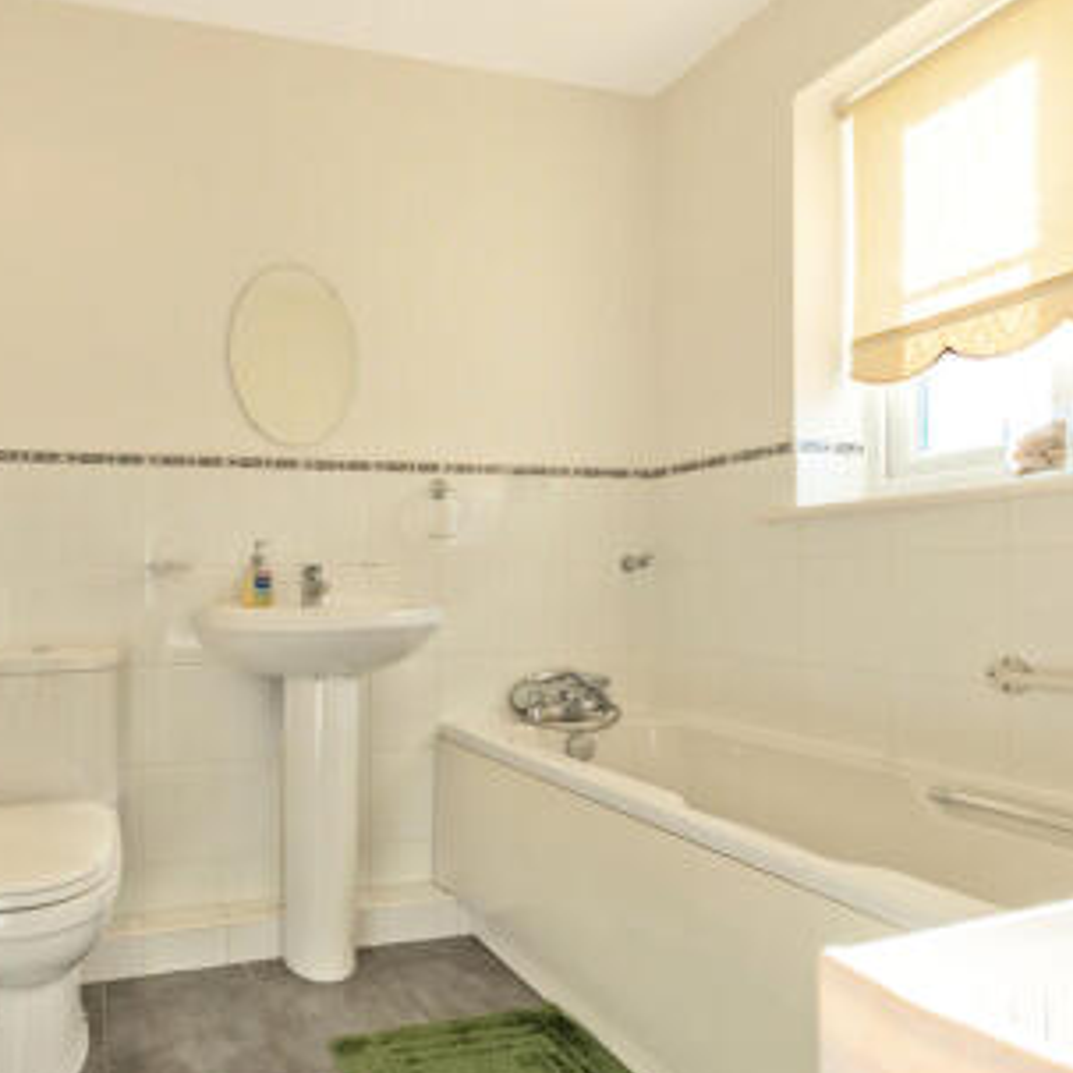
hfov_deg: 69.2
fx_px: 701
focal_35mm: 20
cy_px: 554
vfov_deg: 74.8
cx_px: 251
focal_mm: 10
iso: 180
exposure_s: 1/80
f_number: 9
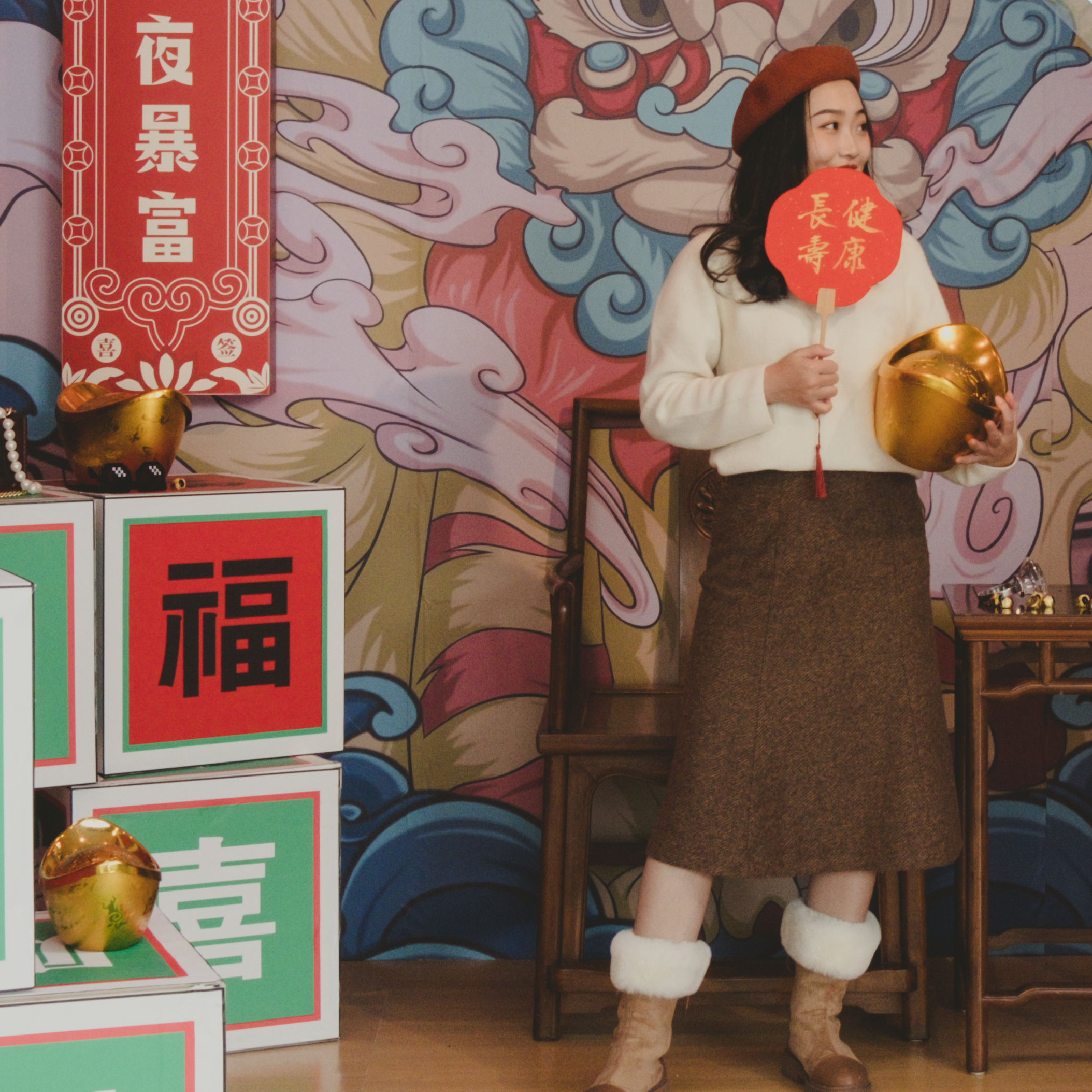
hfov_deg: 22.1
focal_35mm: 78
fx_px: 2784
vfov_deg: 22.1
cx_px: 723
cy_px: 396
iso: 1600
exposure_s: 1/105
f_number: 8
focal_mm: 20.8
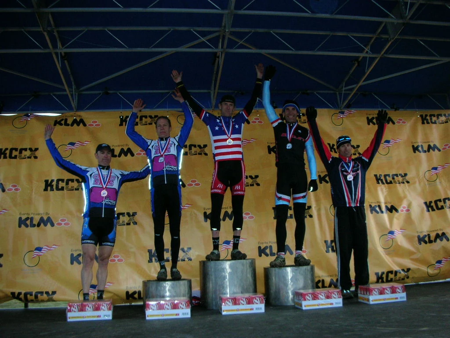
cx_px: 225
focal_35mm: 35
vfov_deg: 40.7
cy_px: 169
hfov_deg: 52.6
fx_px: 455
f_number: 3
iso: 122
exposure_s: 1/60.1
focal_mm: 5.8
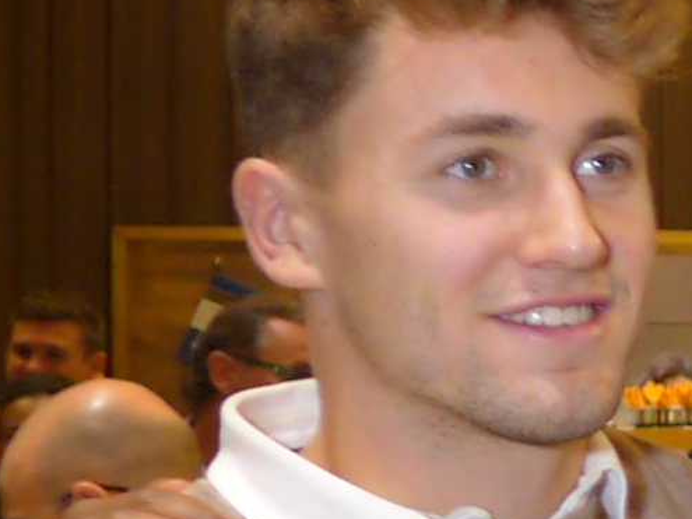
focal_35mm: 177
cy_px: 414
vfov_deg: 8.4
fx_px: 3538
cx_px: 2042
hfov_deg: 9.1
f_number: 1.4
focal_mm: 4.7
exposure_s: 1/25
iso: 80
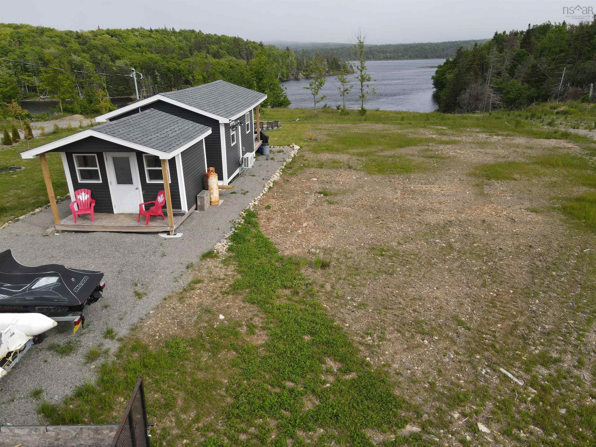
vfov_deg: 56.8
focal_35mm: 24
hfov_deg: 71.6
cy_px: 224
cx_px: 298
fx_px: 413
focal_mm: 4.5
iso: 100
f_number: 2.8
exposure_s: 1/500
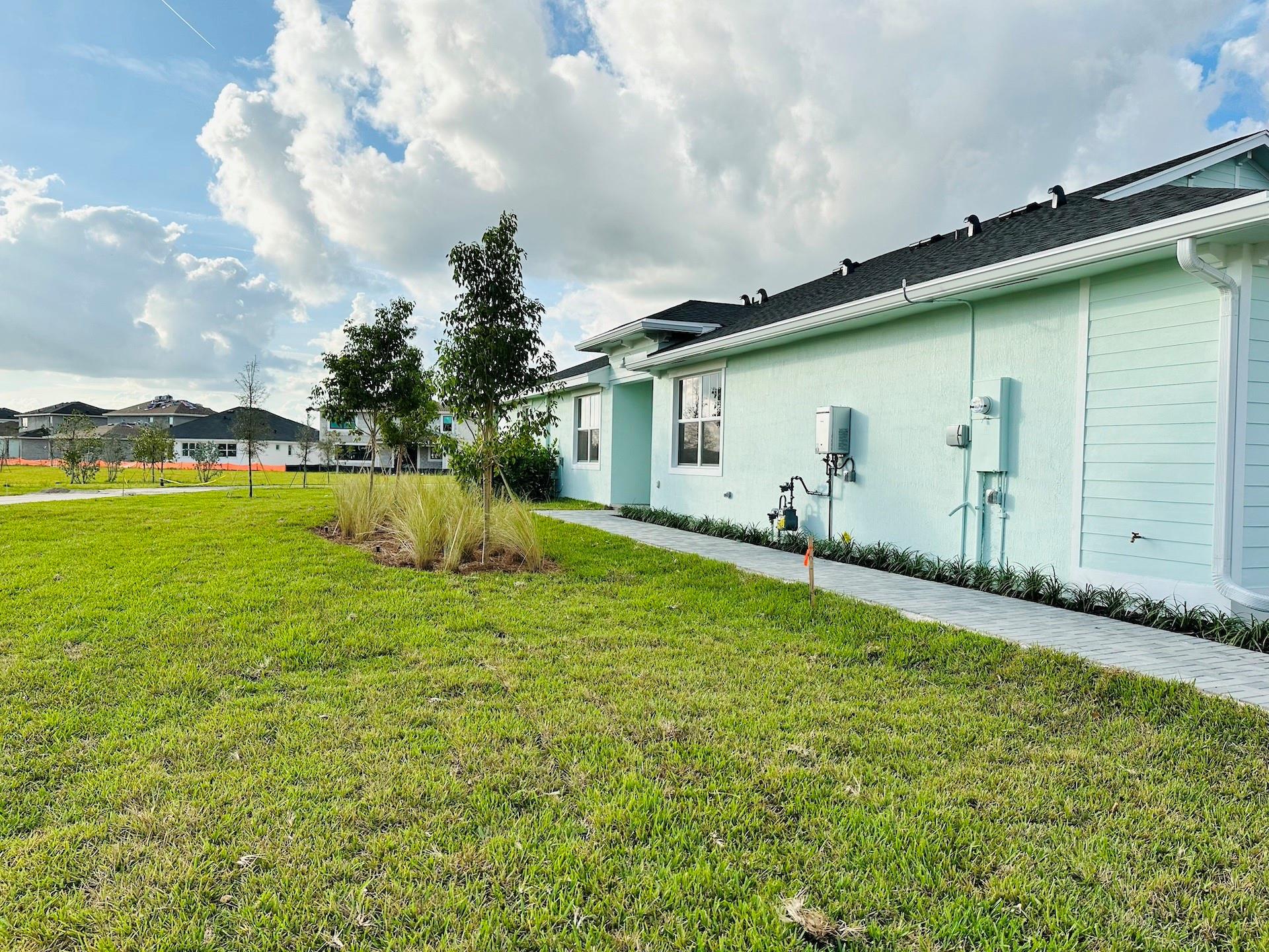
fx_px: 880
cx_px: 634
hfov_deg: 71.6
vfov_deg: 56.8
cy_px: 476
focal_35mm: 24
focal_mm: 6.86
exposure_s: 1/4184
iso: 80
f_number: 1.78
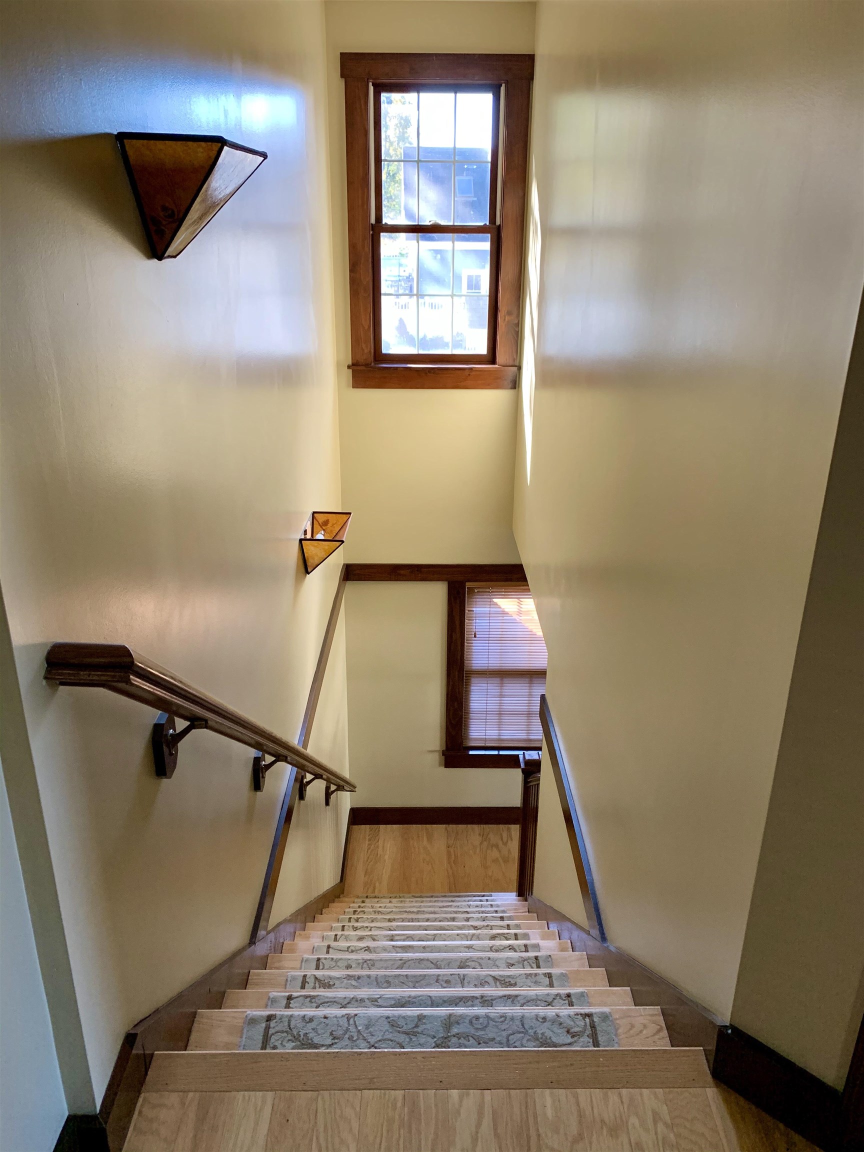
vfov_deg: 67.3
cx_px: 432
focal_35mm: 26
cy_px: 576
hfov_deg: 53.1
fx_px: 865
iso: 125
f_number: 1.8
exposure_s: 1/60
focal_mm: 4.25
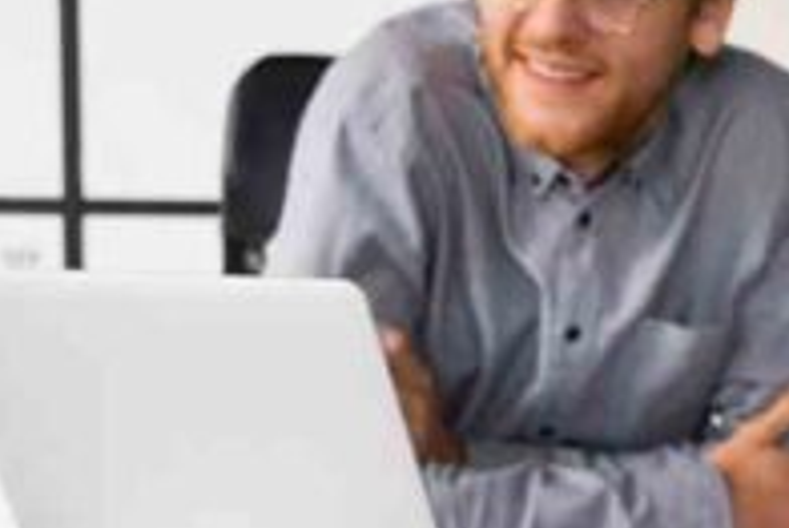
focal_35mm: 104
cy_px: 399
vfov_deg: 13.2
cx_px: 1296
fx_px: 2275
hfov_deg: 17.1
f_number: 3.5
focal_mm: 29.2
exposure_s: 1/160
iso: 200
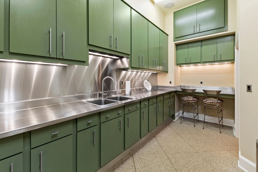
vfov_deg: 77.3
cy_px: 86
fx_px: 107
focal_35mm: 15
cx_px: 129
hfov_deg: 100.4
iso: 160
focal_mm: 10
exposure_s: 1/3
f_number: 8
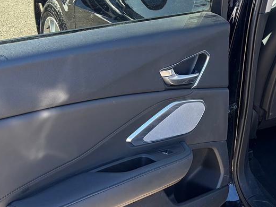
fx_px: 510
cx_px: 257
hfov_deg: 28.9
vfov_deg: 22.8
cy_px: 71
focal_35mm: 64
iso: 64
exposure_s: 1/192
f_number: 1.6
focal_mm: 5.96
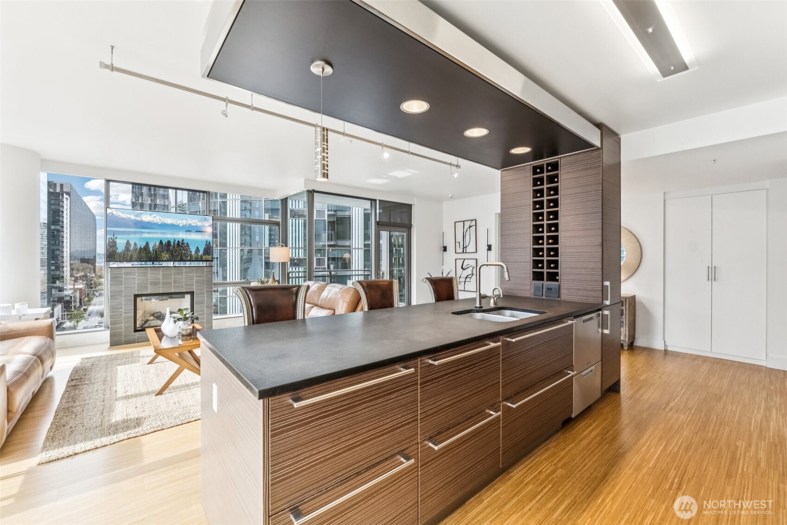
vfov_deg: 77.3
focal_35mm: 15
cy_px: 262
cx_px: 394
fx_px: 328
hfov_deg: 100.4
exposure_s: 1/15
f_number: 9
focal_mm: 10
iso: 250
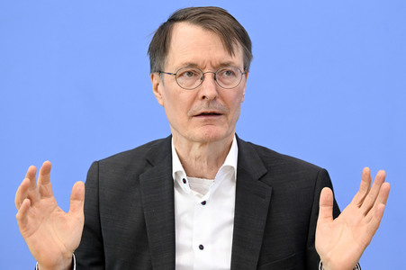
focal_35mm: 120
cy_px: 135
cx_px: 203
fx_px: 1352
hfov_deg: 17.1
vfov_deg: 11.4
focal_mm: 120
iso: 3200
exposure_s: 1/800
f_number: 4.5
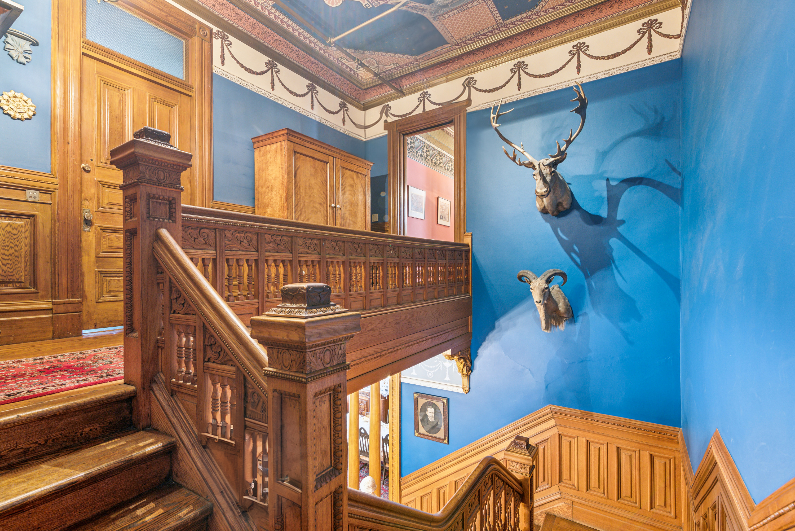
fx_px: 353
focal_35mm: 16
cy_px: 266
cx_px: 398
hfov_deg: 96.7
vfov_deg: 73.8
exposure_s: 2
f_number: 8
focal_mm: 16
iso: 320
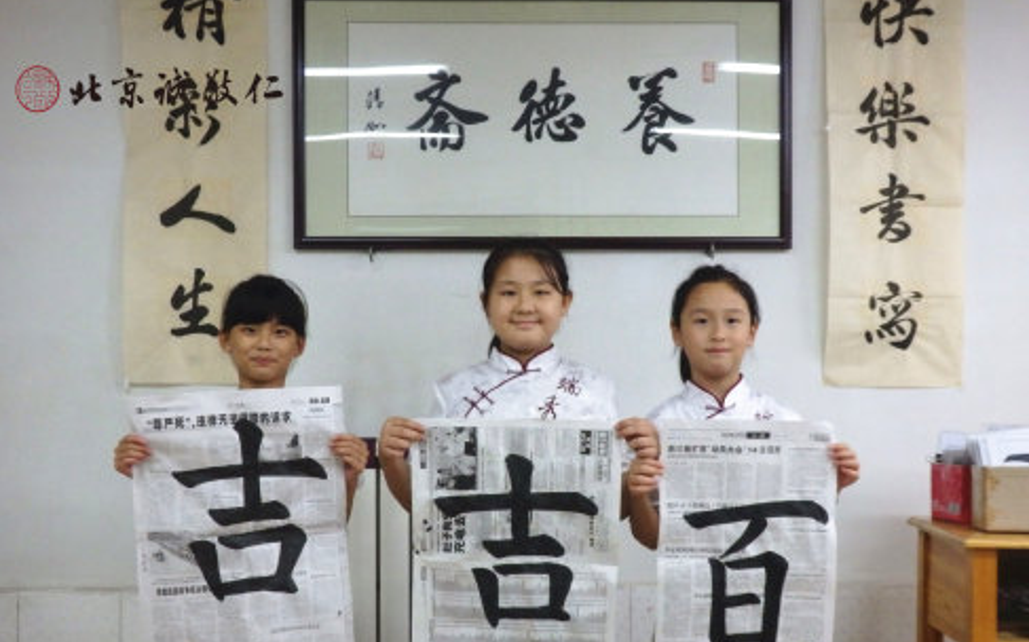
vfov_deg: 26.8
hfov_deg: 41.8
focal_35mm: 48
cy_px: 379
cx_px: 516
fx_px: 1346
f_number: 3.8
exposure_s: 1/80
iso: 800
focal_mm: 8
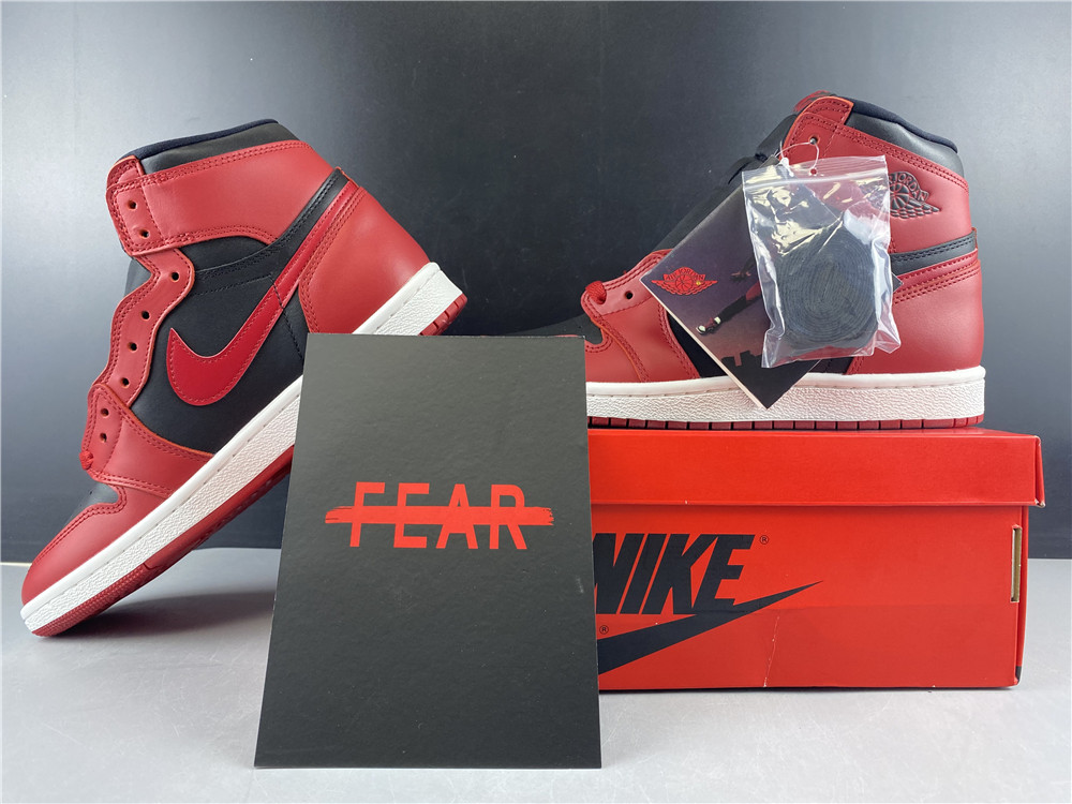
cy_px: 402
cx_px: 536
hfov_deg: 67.3
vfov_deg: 53.1
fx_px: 805
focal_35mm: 26
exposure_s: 1/50
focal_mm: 4.25
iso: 100
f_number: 1.8
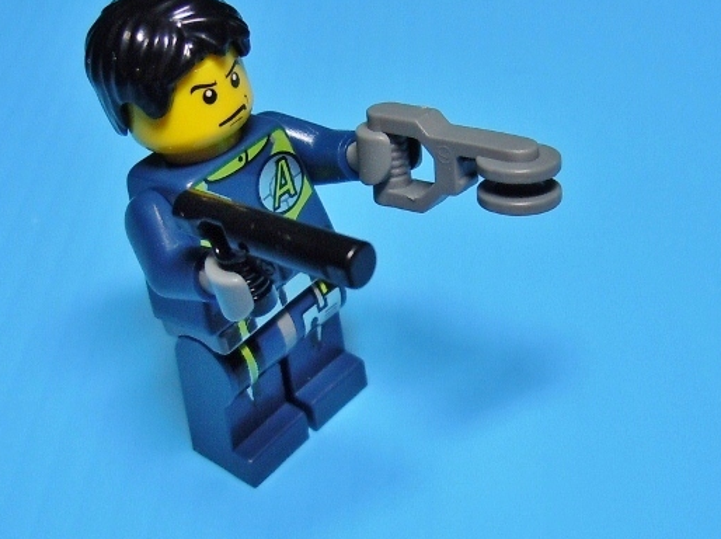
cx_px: 319
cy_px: 211
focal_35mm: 40
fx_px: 832
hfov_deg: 46.8
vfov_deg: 35.7
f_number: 3.5
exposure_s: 1/40
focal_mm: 5.4
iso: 200
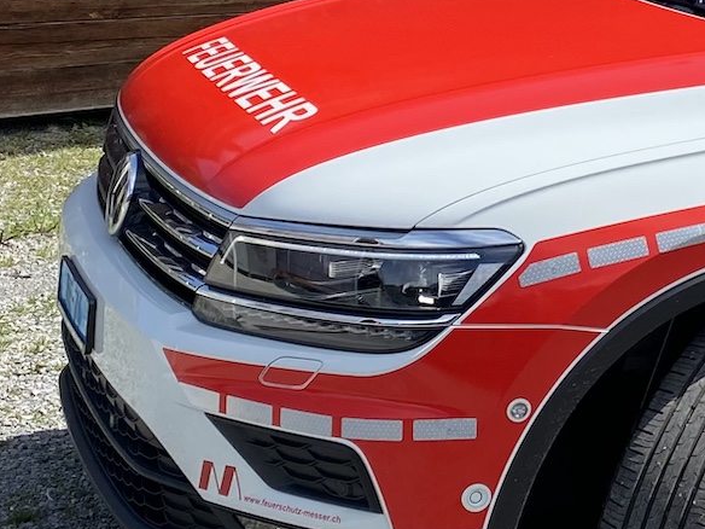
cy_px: 10
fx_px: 1813
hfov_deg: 20.2
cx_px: 910
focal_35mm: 89
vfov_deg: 16.3
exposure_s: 1/2688
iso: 32
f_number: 1.8
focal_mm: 4.25
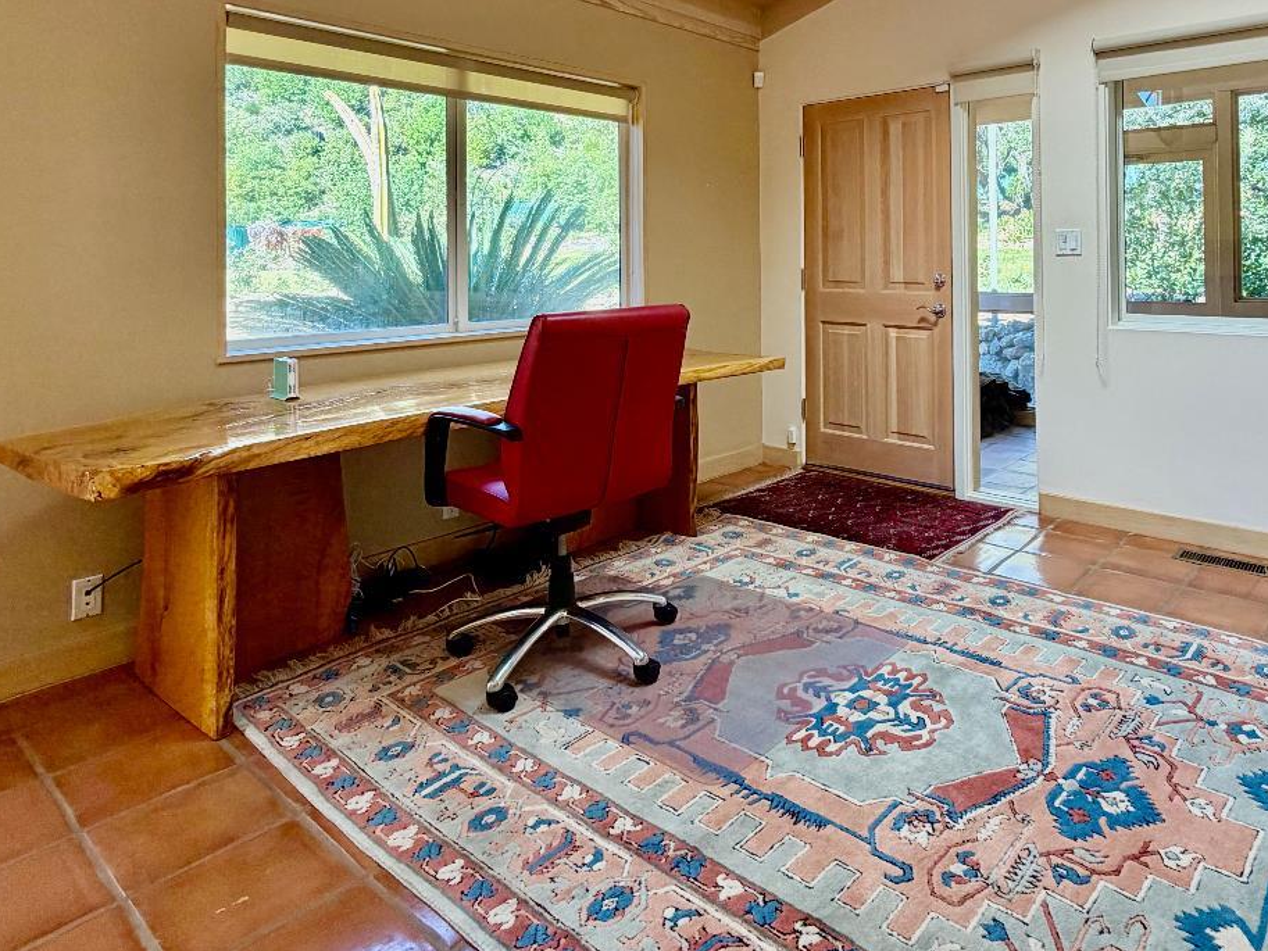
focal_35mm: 23
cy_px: 246
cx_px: 782
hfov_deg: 72.8
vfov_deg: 56.2
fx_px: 843
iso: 125
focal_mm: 2.22
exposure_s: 1/120
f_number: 2.2
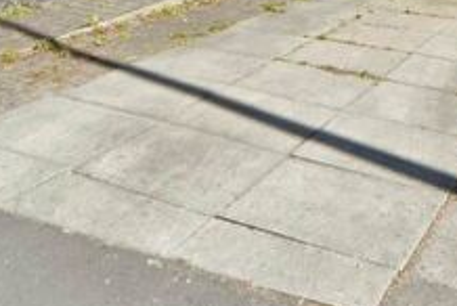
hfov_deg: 40.1
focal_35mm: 45
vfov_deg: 24.0
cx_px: 417
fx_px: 572
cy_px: -145
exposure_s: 1/800
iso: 500
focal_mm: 14
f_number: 11
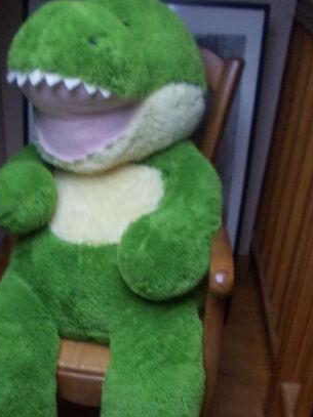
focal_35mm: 44
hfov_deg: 32.7
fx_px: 531
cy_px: 287
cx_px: 117
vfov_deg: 42.2
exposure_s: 1/25
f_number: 2.7
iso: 280
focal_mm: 4
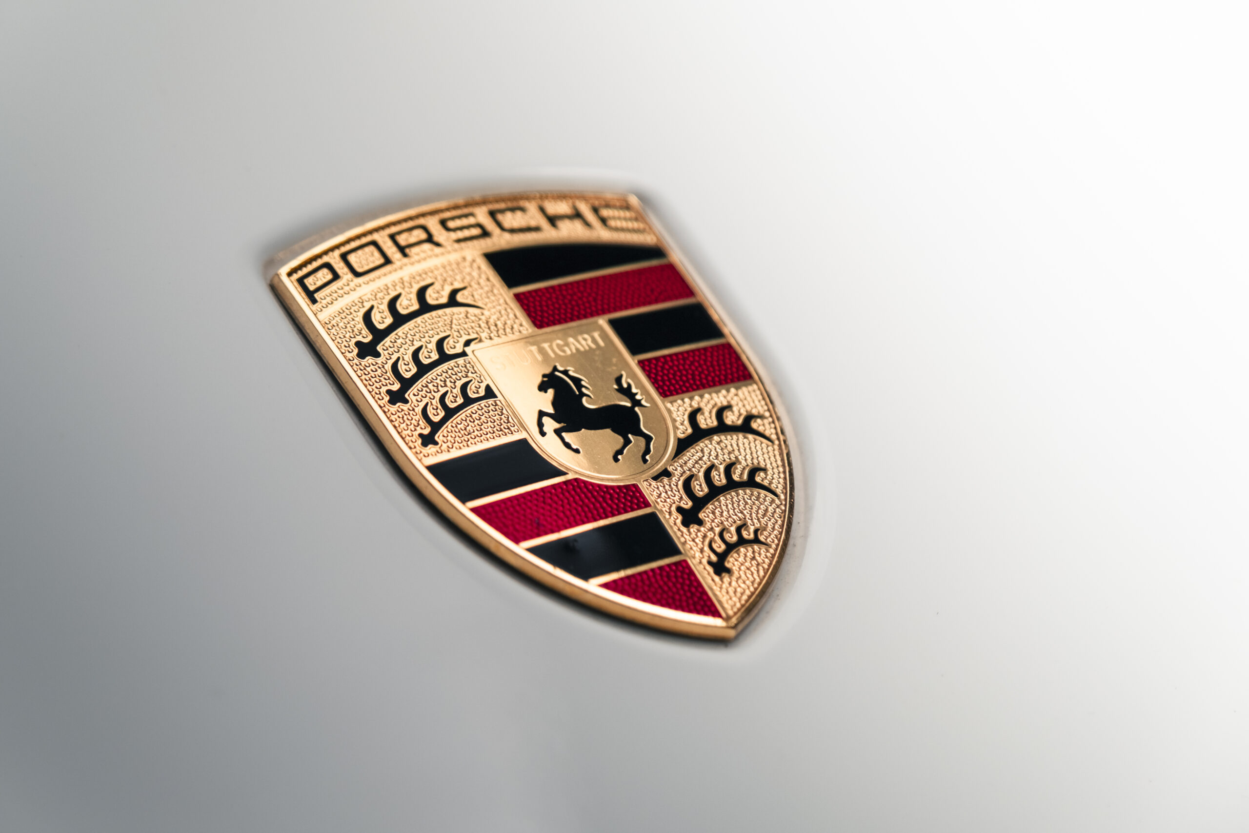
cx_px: 624
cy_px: 416
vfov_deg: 13.0
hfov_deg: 19.5
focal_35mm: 105
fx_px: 3643
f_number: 4
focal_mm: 69.8
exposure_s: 1/320
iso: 500
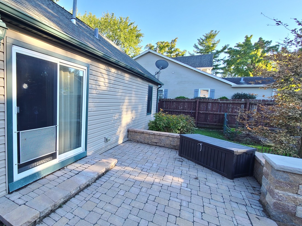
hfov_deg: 88.3
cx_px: 105
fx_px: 148
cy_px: 113
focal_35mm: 17
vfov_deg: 74.7
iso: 80
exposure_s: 1/120
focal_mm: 2.2
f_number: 2.2
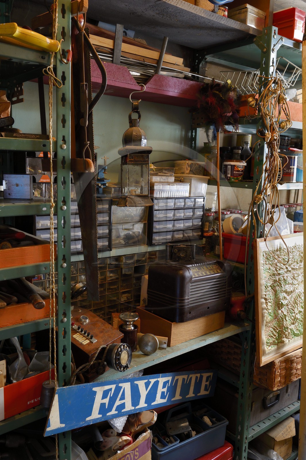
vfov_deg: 60.3
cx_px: 153
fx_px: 396
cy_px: 230
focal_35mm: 31
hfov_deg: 42.3
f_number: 7.1
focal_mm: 31
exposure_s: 1/4
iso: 800
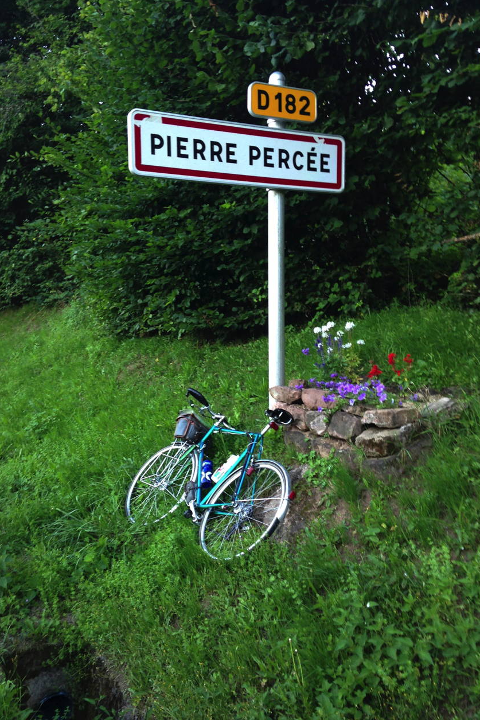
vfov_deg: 54.4
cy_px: 357
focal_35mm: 35
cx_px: 218
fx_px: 700
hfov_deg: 37.8
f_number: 2.4
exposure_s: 1/40
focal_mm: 4.12
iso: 50
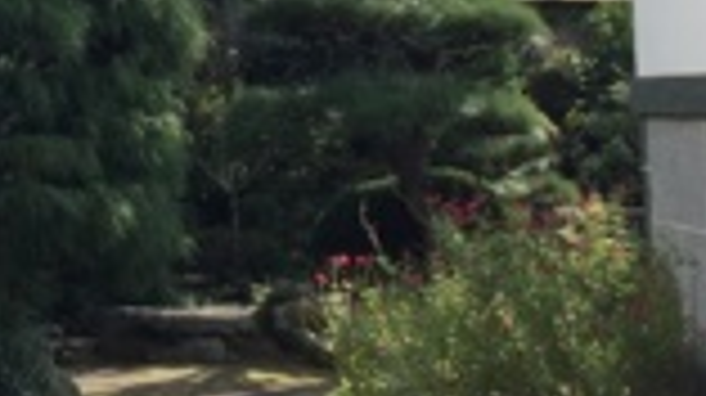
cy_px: -216
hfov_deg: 17.3
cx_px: -27
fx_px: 2263
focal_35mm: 121
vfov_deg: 9.7
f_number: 2.2
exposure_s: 1/599
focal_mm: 4.15
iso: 32
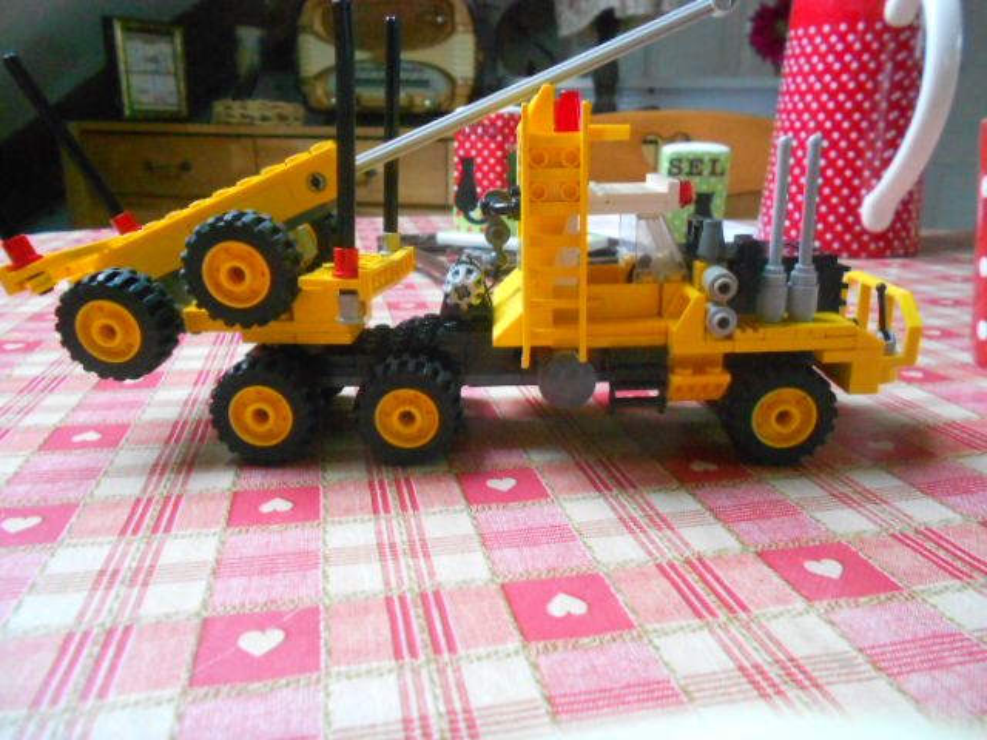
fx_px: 741
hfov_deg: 67.3
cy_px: 370
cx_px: 494
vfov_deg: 53.1
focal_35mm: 26
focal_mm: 4.6
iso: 800
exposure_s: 1/8
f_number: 3.2
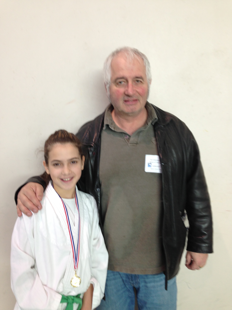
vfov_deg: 55.4
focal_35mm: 33
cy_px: 155
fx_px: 295
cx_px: 116
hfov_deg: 42.9
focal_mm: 4.13
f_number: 2.4
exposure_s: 1/30
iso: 50
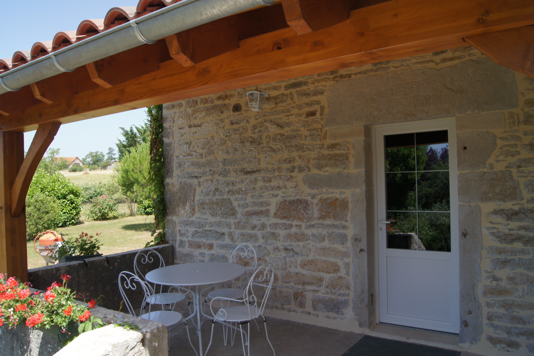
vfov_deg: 47.9
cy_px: 178
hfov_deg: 67.4
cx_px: 267
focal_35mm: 27
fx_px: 400
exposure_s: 1/160
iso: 200
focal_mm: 18
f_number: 10
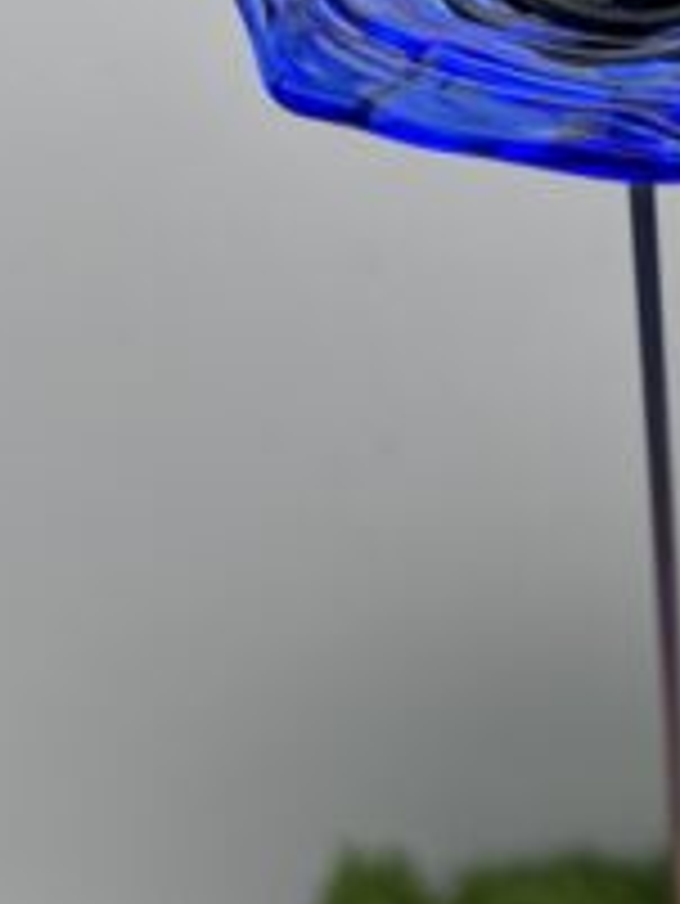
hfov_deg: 20.4
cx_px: 730
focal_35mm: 69
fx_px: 1805
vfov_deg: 28.1
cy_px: 465
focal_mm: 5.7
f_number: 1.5
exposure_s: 1/1238
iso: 50
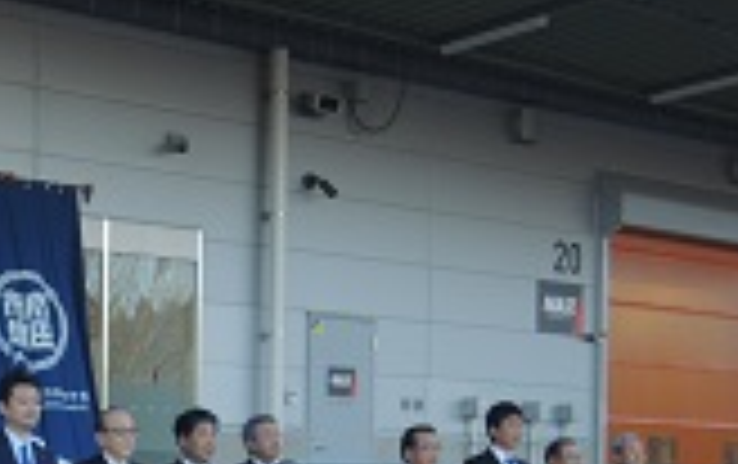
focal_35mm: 93
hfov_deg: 21.4
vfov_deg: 13.6
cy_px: 590
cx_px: -36
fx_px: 1873
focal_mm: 7.2
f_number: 3.3
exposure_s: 1/160
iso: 100
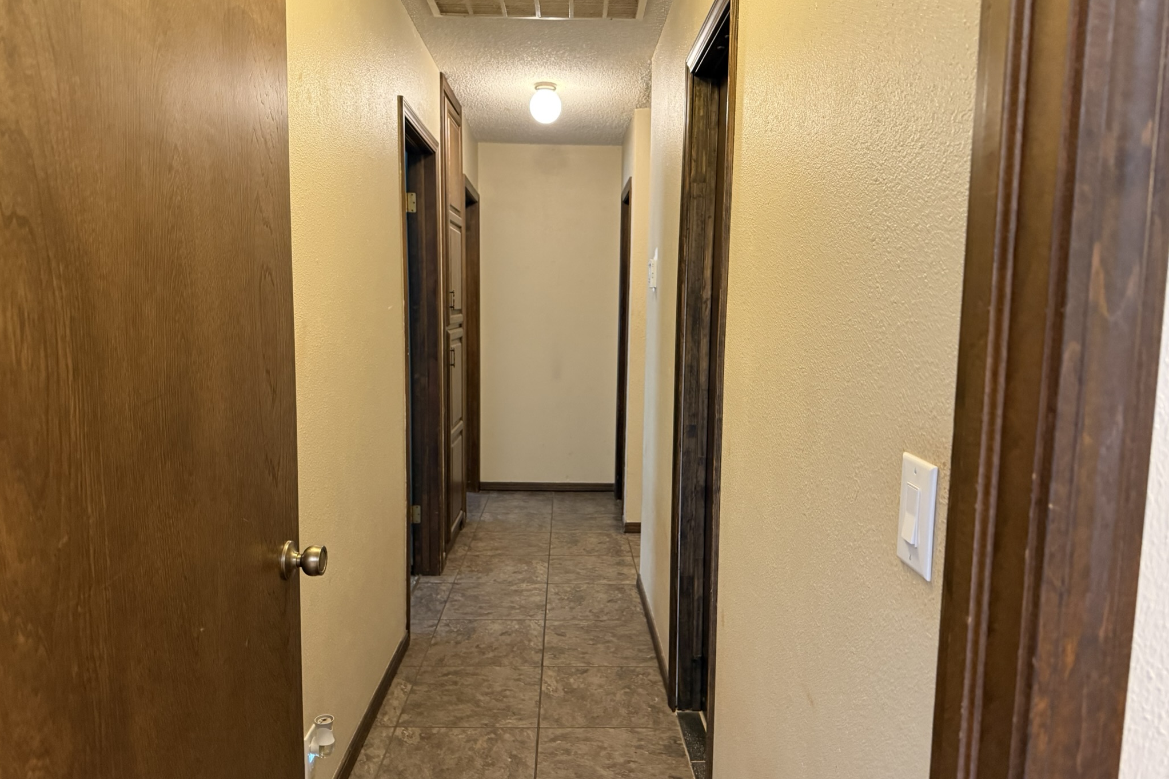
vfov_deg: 51.3
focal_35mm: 25
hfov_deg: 71.5
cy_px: 403
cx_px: 584
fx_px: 812
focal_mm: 6.76
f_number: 1.78
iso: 640
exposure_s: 1/60
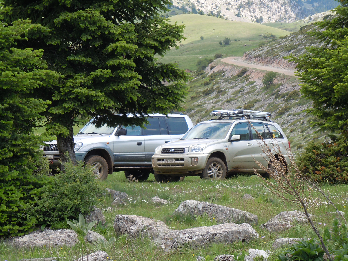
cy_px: 130
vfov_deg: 11.1
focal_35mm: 133
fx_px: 1337
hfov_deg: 14.8
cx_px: 174
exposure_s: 1/200
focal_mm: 24
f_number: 4.6
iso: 100
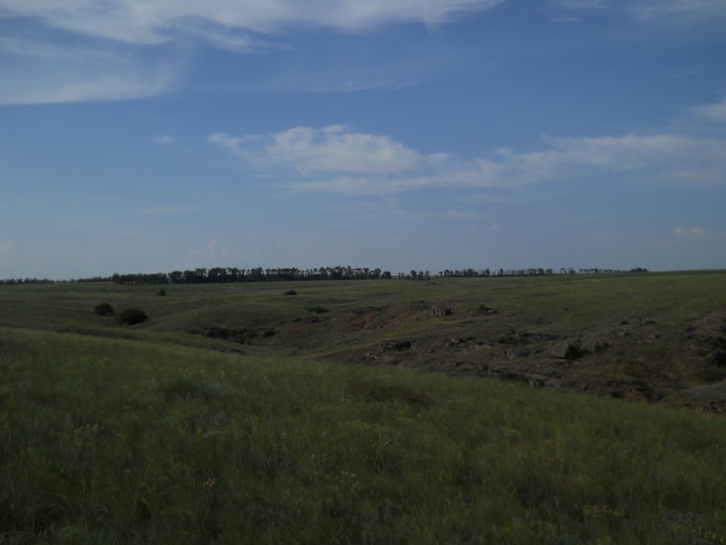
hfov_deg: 45.8
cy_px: 272
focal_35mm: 41
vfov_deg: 35.1
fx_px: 860
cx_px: 363
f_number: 5.5
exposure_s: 1/640
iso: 80
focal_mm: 6.72
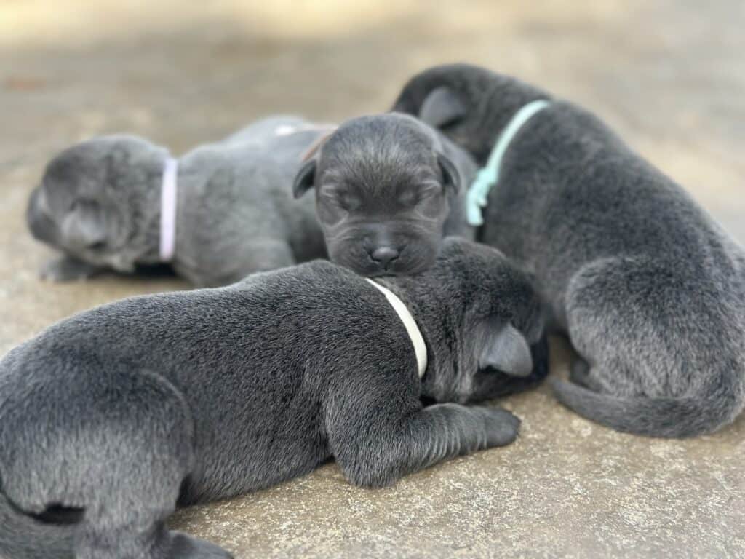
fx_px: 1033
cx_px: 372
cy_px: 280
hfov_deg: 39.7
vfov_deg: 30.3
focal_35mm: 48
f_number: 1.78
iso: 80
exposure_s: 1/1030
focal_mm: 6.86
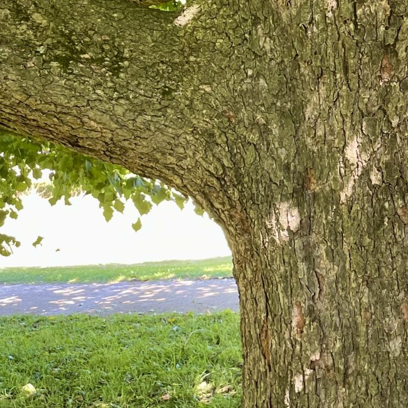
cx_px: 438
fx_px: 1040
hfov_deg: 21.2
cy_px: 167
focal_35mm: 78
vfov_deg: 22.2
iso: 80
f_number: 1.6
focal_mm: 4.2
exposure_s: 1/121
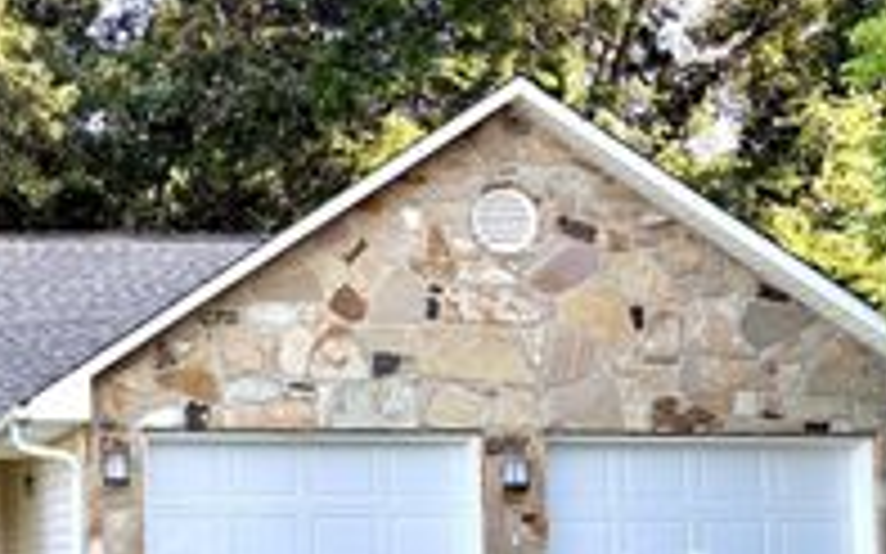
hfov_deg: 27.0
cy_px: 394
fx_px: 1690
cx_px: -90
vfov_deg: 18.5
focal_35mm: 70
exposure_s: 1/370
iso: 50
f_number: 1.6
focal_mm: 5.96
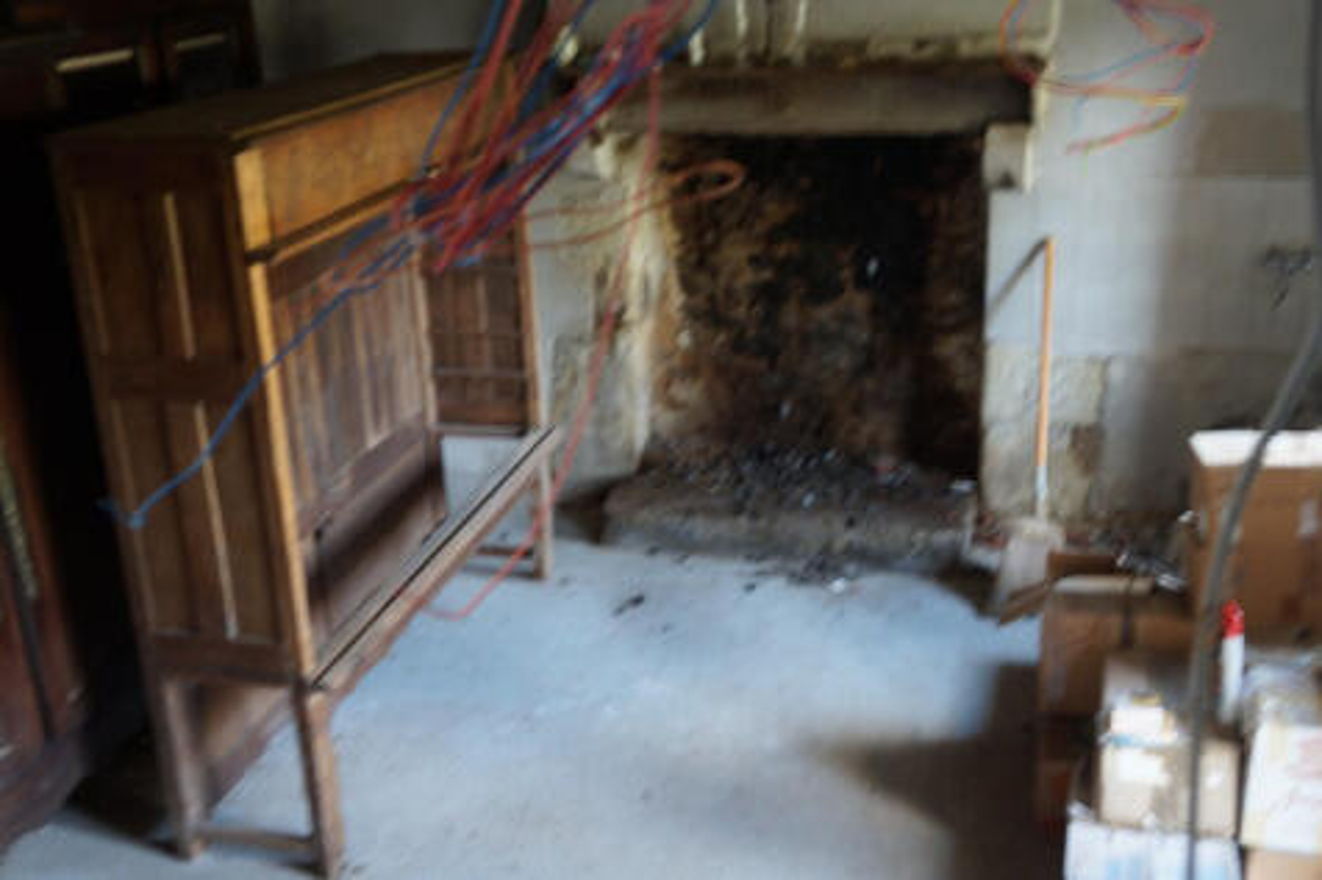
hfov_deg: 53.1
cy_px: 440
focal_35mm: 36
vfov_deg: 36.8
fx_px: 1321
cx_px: 661
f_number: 4
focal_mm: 24
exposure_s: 1/3
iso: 200
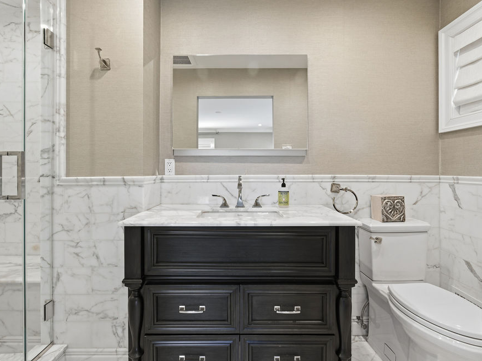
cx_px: 240
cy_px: 174
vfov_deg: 71.6
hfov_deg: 87.8
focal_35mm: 18
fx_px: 251
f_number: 8
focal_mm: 16
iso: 100
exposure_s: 1/15
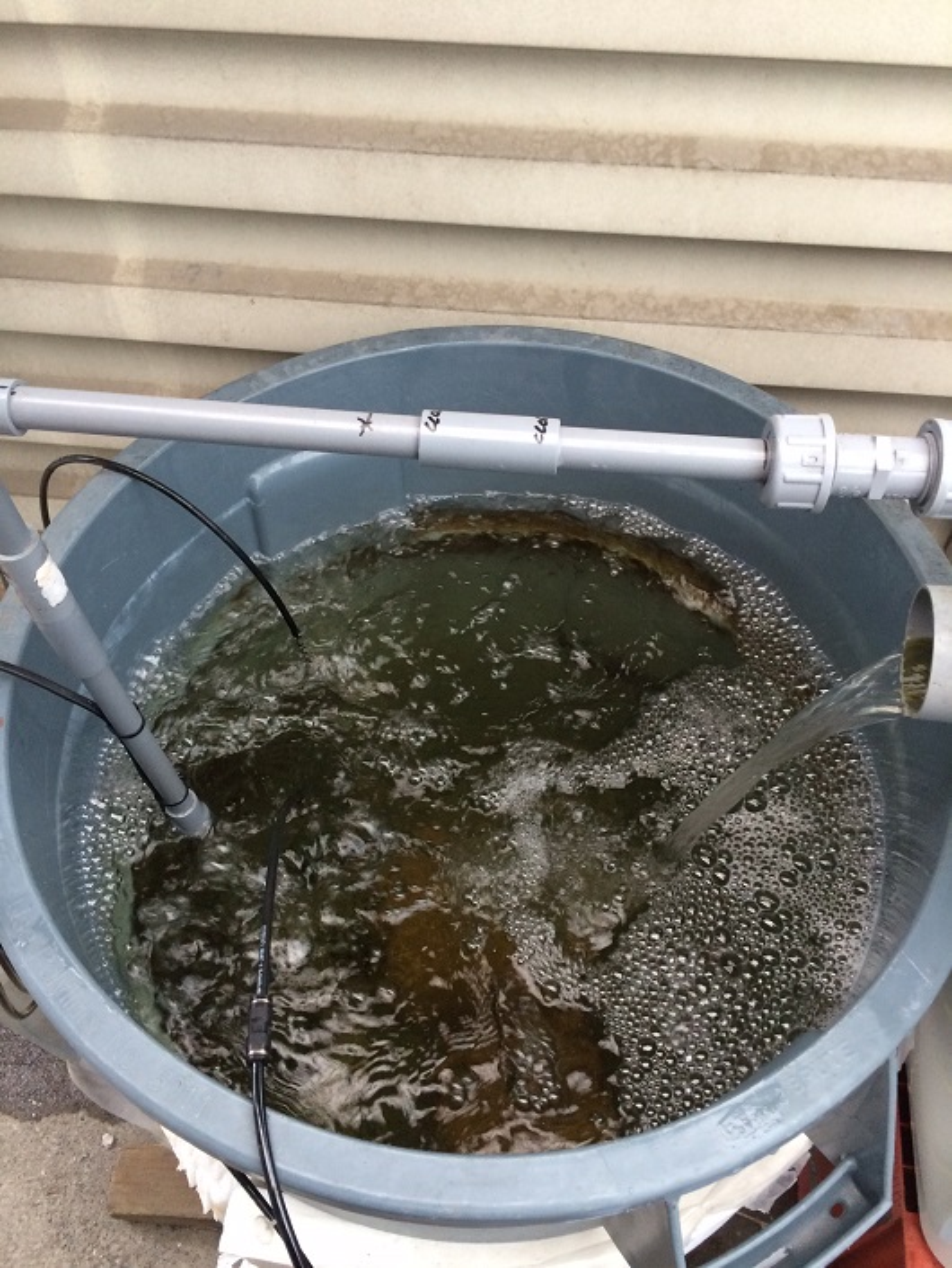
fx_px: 1063
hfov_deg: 48.3
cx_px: 476
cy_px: 634
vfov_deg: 61.6
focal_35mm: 29
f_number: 2.2
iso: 160
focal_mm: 4.15
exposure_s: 1/30
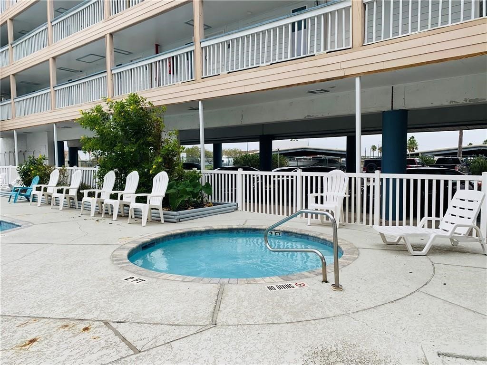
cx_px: 244
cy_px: 182
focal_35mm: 26
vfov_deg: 53.1
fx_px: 366
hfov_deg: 67.3
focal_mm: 4.25
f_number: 1.8
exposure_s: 1/541
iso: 32
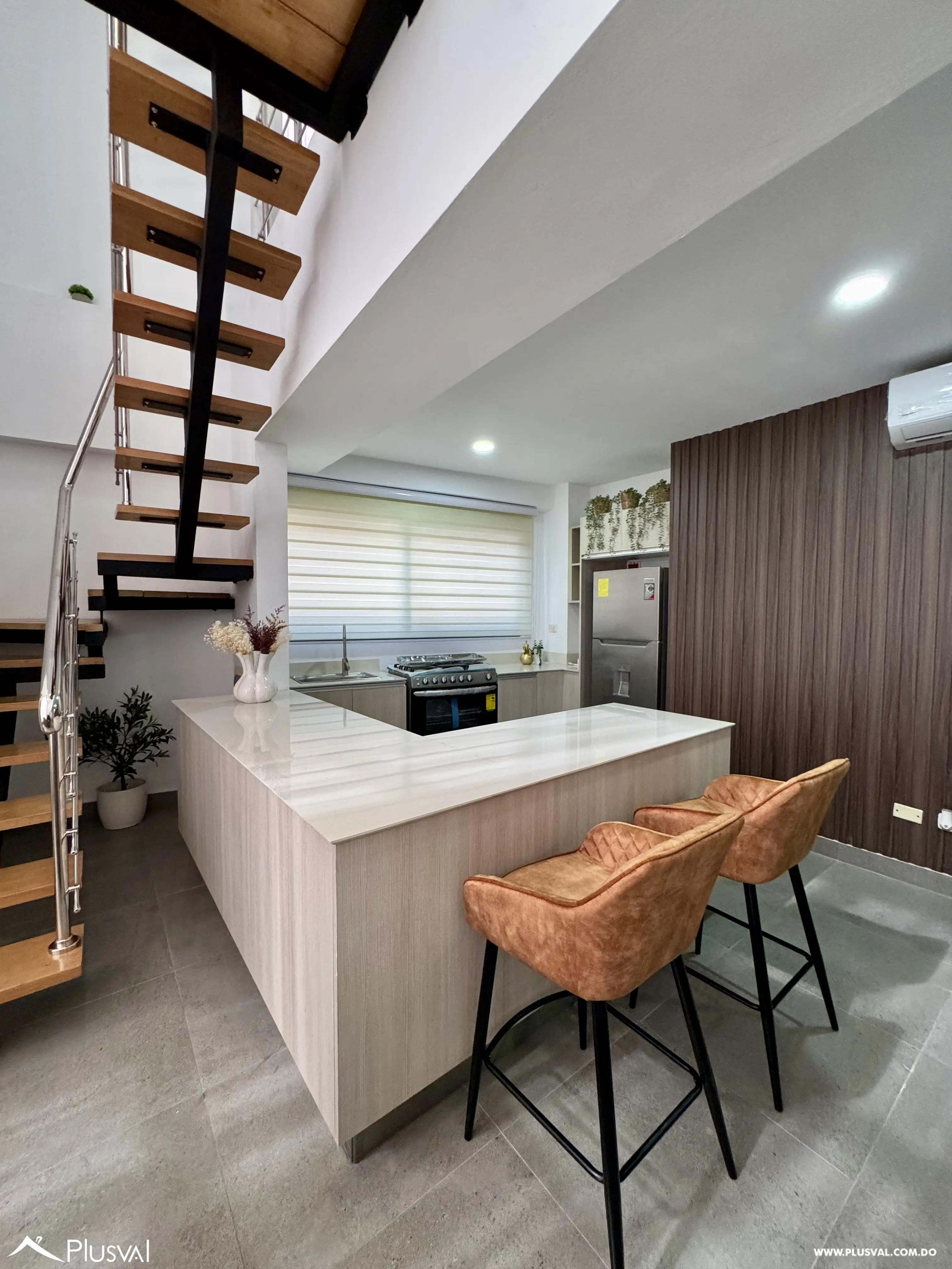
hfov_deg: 85.7
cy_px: 634
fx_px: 513
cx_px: 476
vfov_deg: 102.1
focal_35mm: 14
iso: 320
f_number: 2.2
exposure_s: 1/99
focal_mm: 2.22
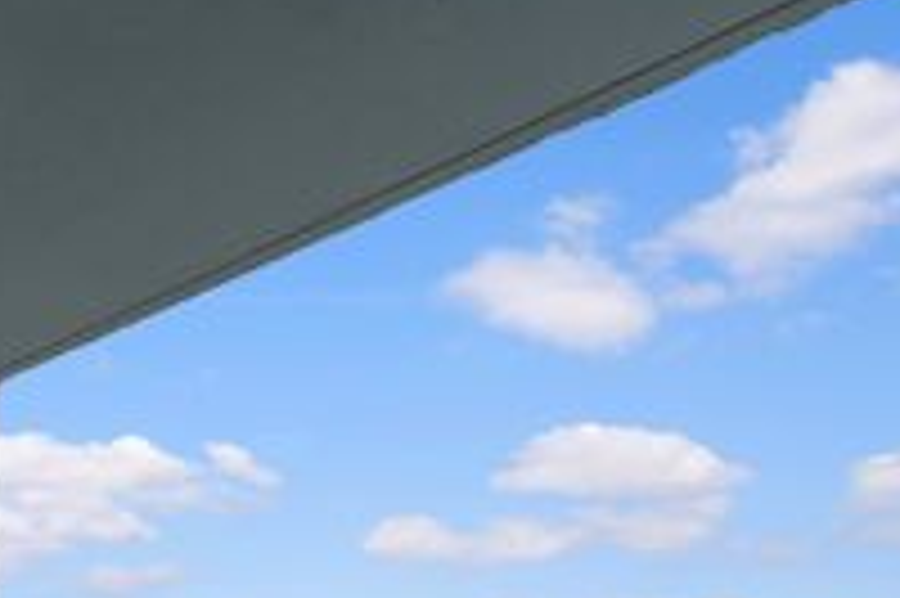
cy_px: 686
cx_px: 158
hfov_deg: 45.6
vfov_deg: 29.5
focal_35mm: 40
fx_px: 999
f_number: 7.1
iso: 500
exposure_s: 1/1250
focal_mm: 16
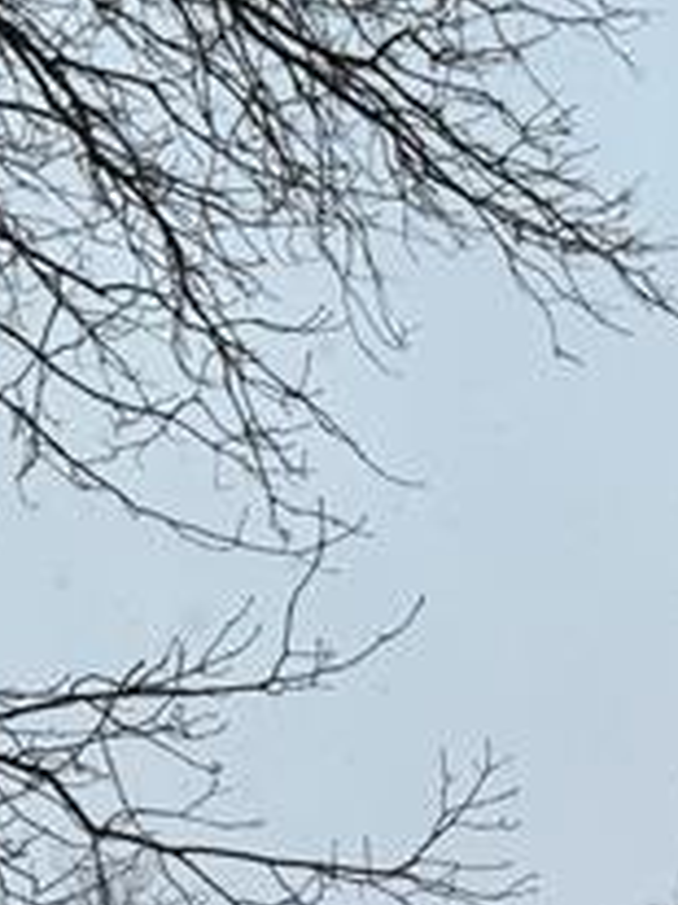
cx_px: 914
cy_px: 1255
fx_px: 2327
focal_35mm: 89
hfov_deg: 15.7
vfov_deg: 19.8
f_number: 1.78
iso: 80
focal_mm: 6.76
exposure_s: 1/1560
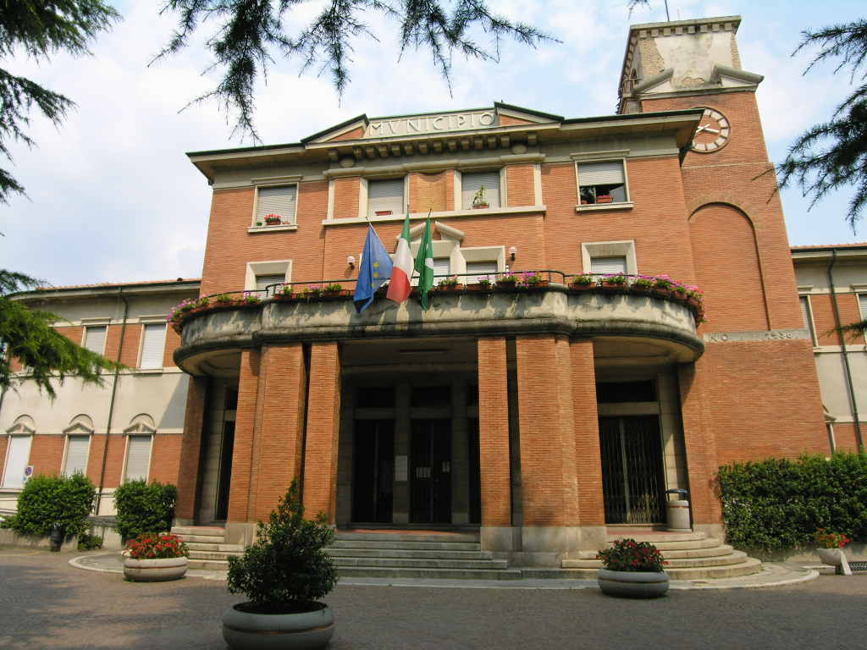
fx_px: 601
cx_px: 434
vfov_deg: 56.8
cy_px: 325
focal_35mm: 24
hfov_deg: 71.6
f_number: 5.7
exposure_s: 1/214
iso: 50
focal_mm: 6.1
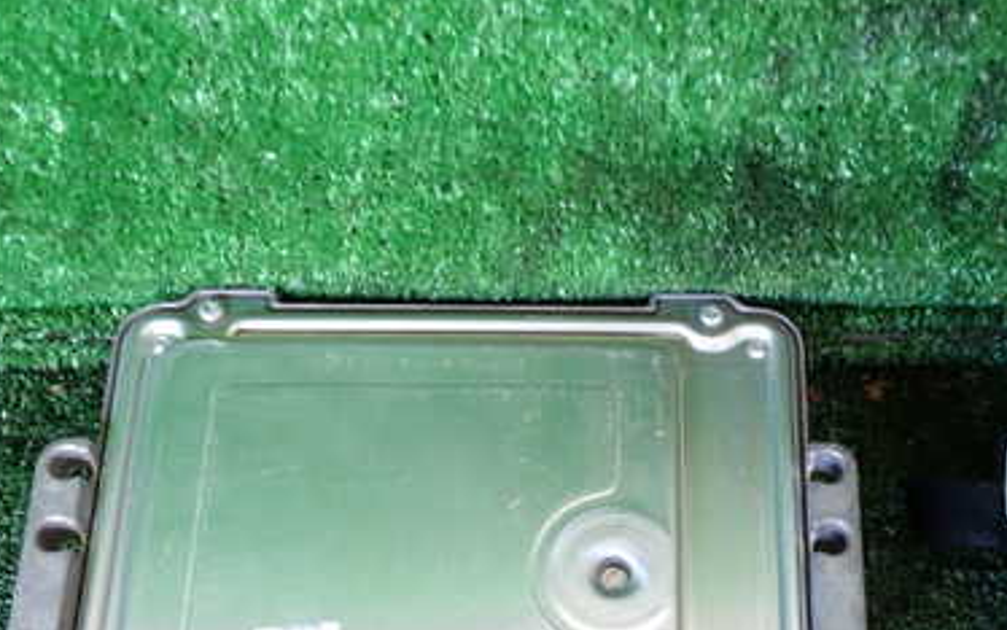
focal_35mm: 51
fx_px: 1400
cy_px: 512
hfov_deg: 39.0
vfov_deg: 24.9
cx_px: 681
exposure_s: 1/30
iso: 200
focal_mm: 5.4
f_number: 2.3
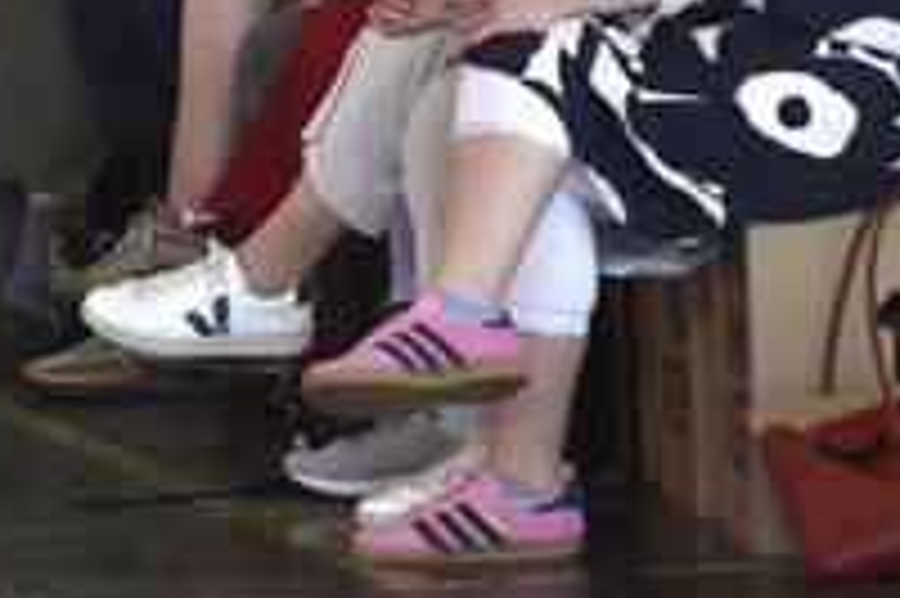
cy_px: -67
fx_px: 11240
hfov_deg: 4.6
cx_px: 308
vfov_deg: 3.0
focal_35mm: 450
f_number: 4.5
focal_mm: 200
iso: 2000
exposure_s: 1/100
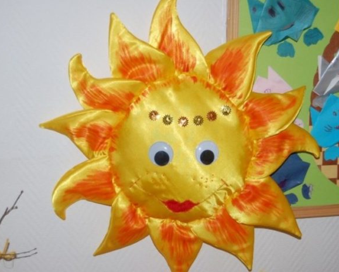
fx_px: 683
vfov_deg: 22.5
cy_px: 136
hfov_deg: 27.9
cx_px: 161
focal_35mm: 68
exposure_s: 1/60
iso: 400
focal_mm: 40
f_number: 5
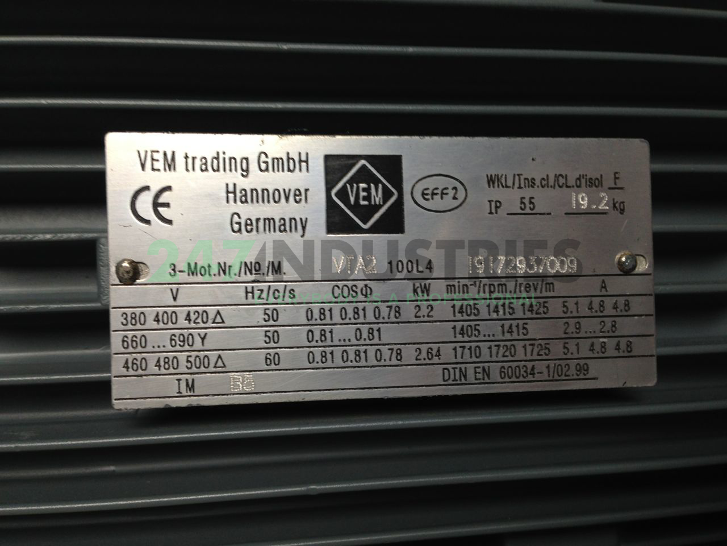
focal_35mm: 33
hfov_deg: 55.4
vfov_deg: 42.9
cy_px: 273
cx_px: 364
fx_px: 693
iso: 64
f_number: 2.4
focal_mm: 4.12
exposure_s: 1/60
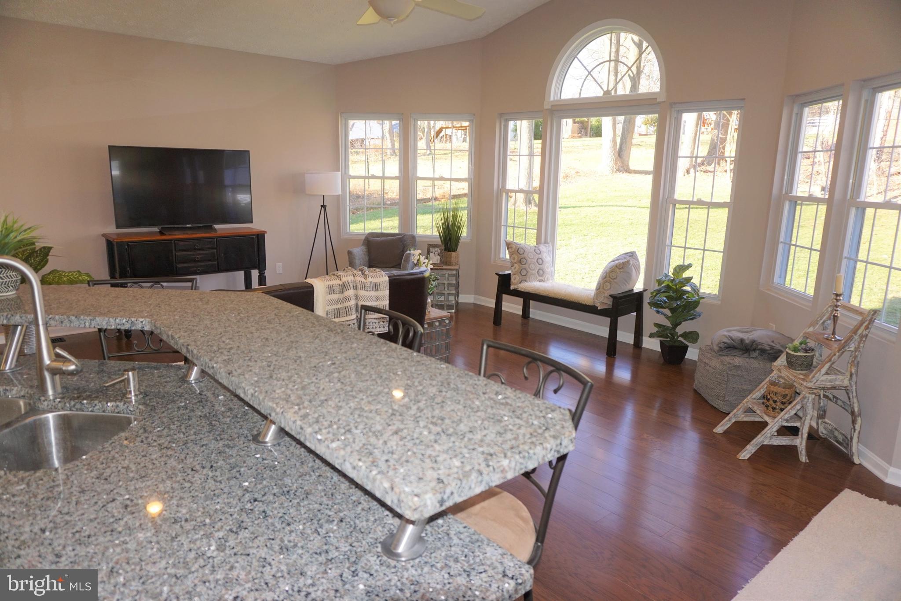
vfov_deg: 53.1
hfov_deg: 73.7
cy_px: 300
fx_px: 601
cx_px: 450
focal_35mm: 24
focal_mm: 16
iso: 400
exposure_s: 1/160
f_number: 4
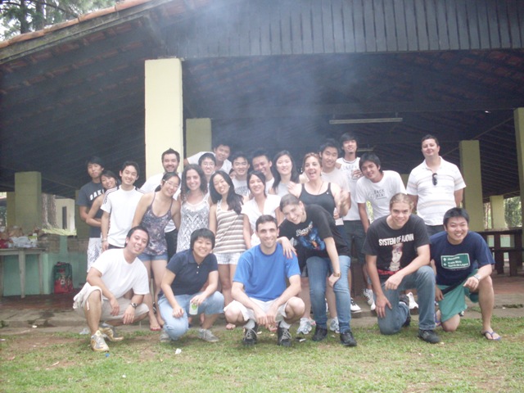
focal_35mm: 38
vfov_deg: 37.7
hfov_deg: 49.0
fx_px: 575
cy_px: 196
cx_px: 262
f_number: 2.8
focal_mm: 6.3
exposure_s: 1/45
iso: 240
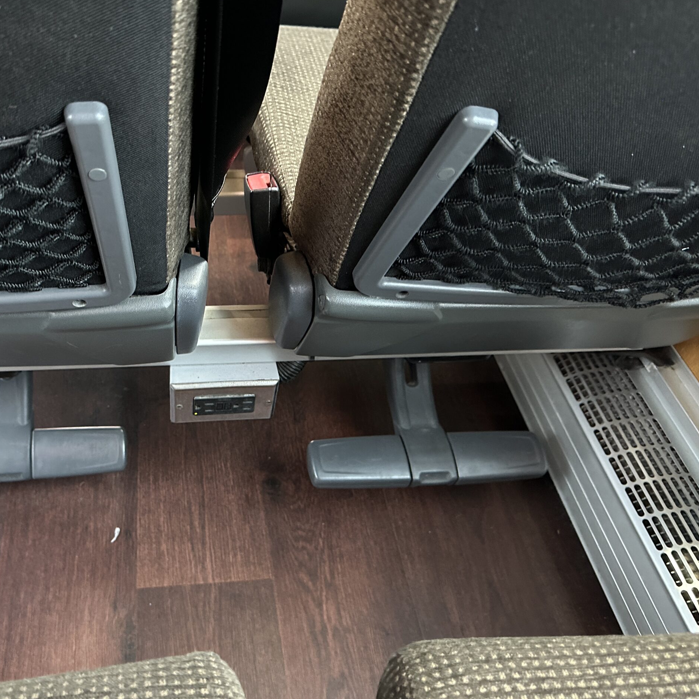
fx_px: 663
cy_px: 347
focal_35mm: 29
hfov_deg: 54.5
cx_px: 235
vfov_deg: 55.6
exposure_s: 1/34
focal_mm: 6.86
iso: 1000
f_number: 1.78
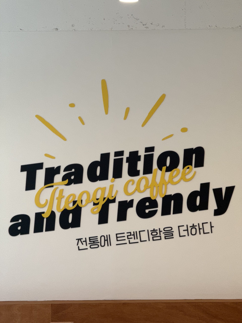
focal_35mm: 120
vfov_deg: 16.4
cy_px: 162
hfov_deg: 12.3
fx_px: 1119
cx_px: 121
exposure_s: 1/120
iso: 64
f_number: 2.8
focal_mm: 15.66
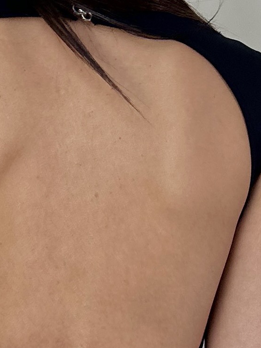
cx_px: 46
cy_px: 507
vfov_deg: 22.0
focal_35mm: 75
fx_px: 754
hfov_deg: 19.4
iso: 80
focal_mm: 6.86
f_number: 1.78
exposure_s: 1/373
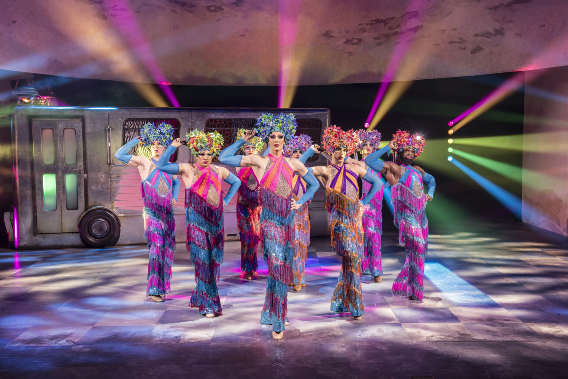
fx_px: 663
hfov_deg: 46.4
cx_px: 284
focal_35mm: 42
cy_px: 190
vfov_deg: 31.9
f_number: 4.5
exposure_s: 1/160
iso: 500
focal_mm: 42
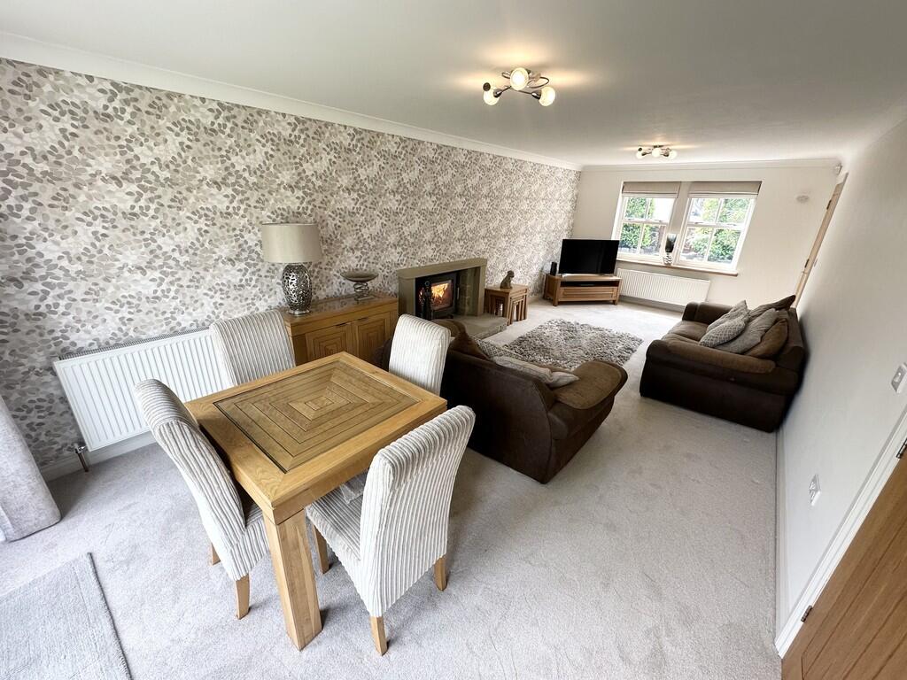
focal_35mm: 14
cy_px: 340
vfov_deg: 85.7
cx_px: 454
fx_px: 367
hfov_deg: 102.1
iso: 80
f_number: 2.2
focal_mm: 2.22
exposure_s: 1/99
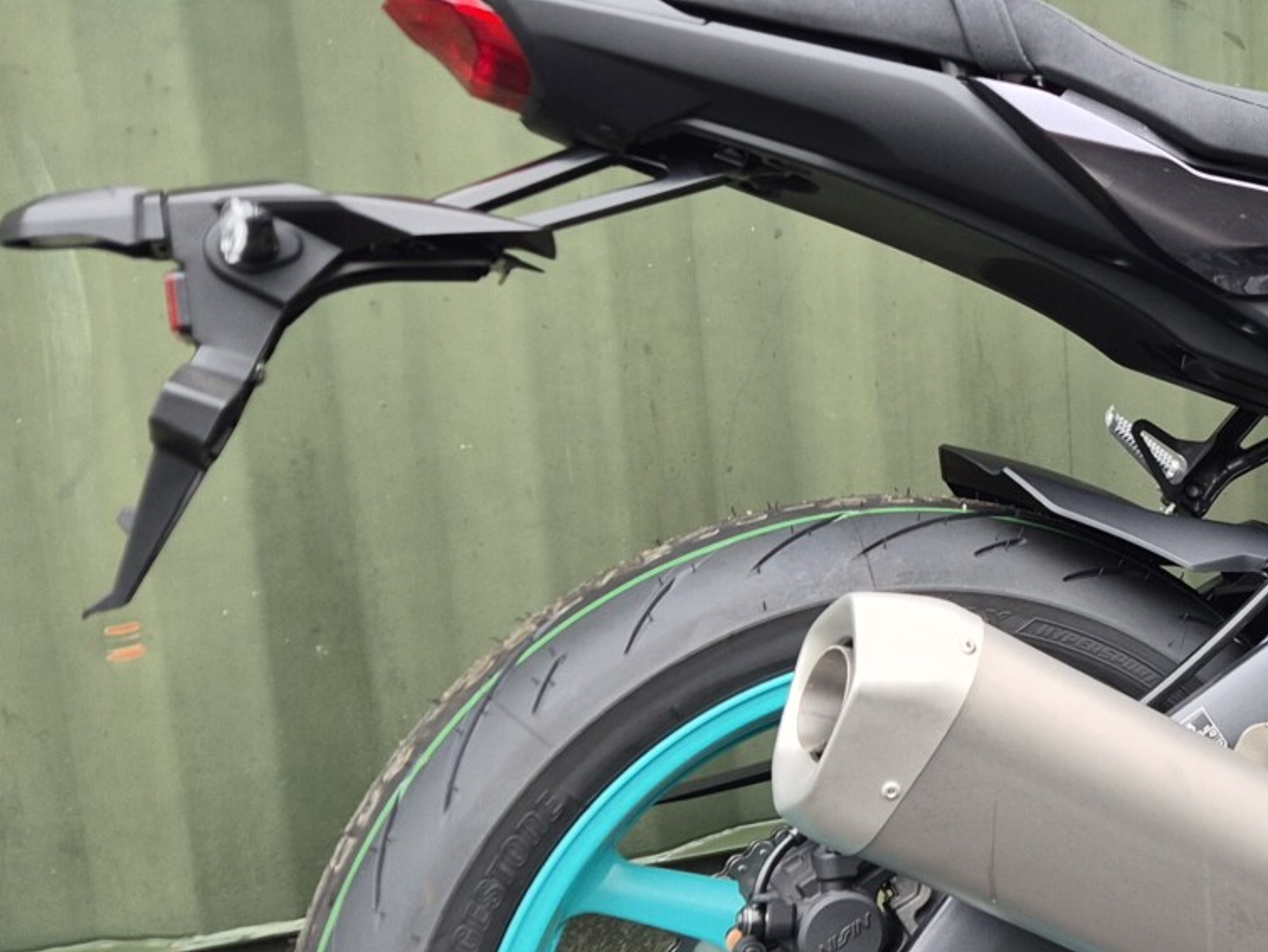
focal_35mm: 61
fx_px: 2235
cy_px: 439
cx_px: 1468
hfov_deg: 28.2
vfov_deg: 24.0
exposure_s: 1/180
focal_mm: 5.4
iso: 80
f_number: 1.8
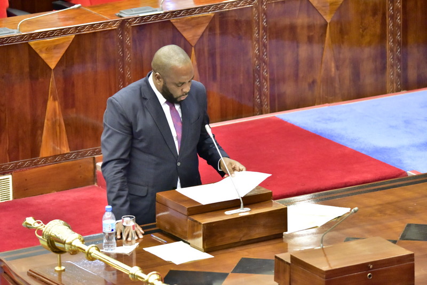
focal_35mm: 340
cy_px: 142
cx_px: 214
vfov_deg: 4.0
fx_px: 4034
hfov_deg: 6.1
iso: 10000
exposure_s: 1/100
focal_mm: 340
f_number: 6
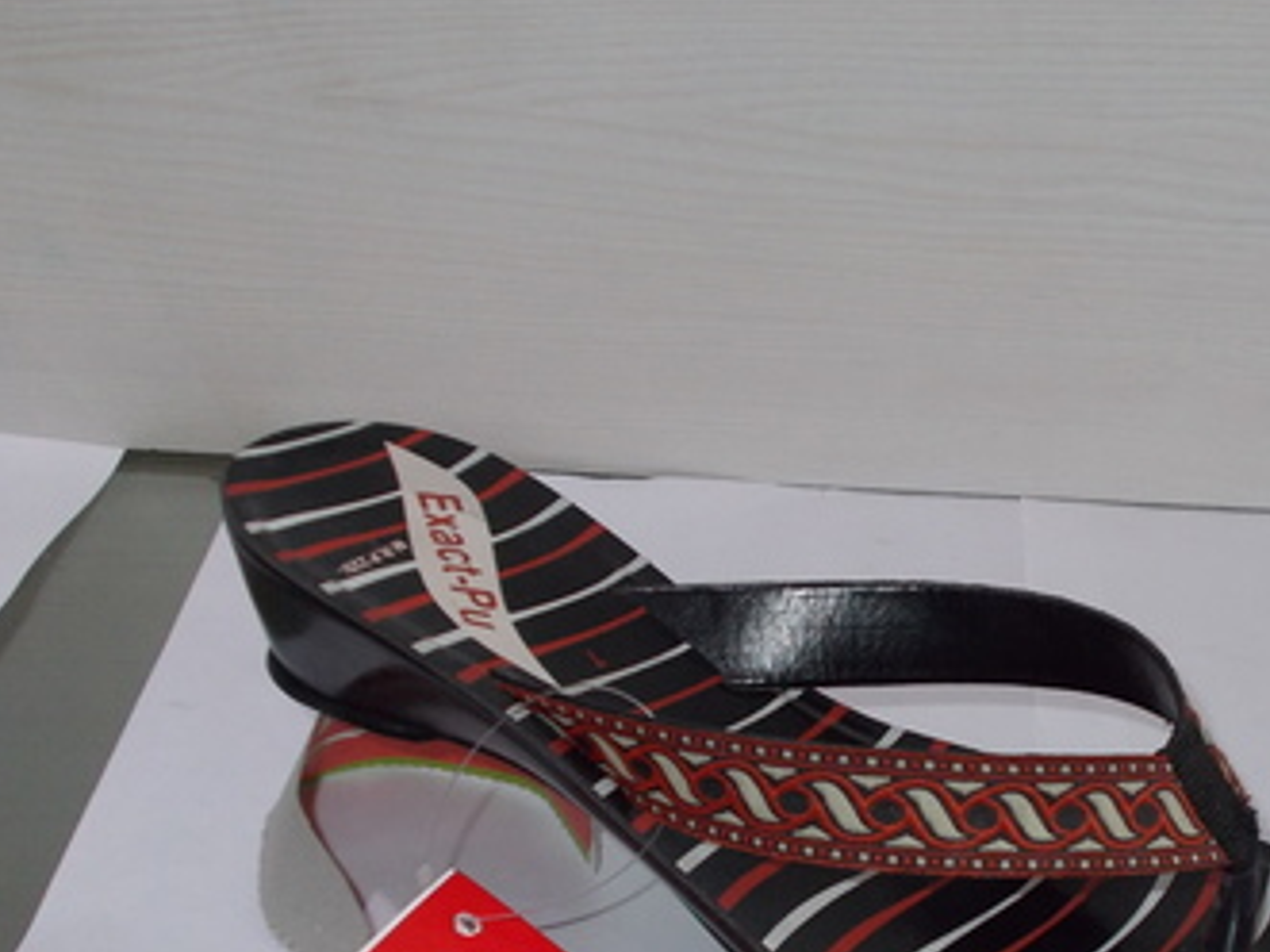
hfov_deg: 32.1
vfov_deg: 24.6
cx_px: 944
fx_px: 2164
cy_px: 689
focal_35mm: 59
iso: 200
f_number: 3.9
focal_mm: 6.9
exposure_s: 1/30
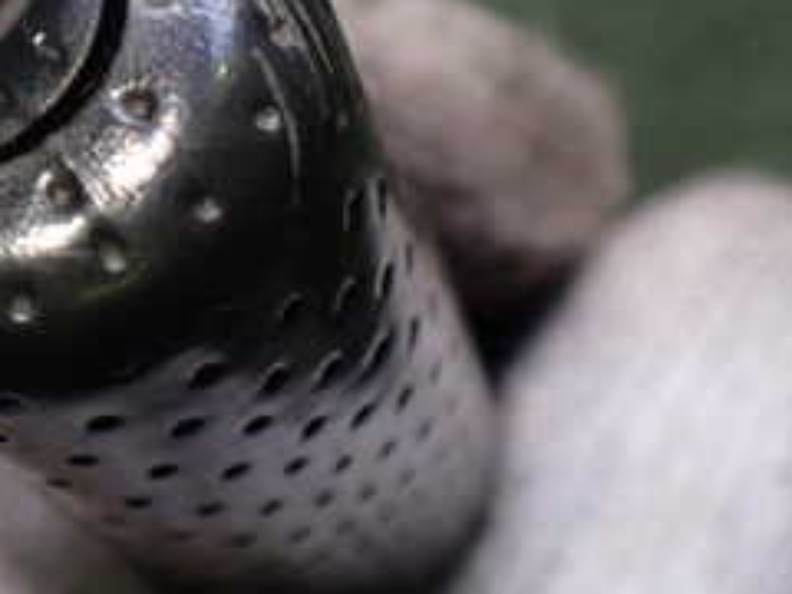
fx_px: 1716
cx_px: -46
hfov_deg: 24.5
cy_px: -3
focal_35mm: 75
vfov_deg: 19.1
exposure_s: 1/125
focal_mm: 5.4
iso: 250
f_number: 2.3
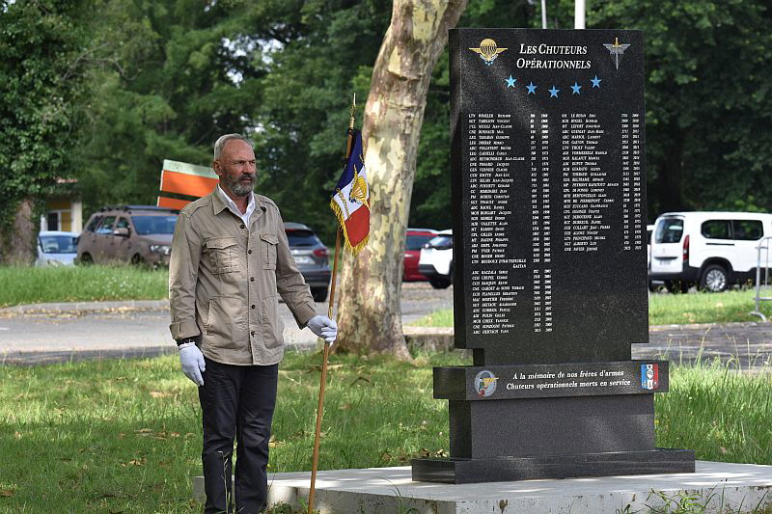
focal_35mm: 183
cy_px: 257
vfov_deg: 7.5
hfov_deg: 11.2
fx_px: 3923
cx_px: 386
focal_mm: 122
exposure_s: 1/250
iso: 250
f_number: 8
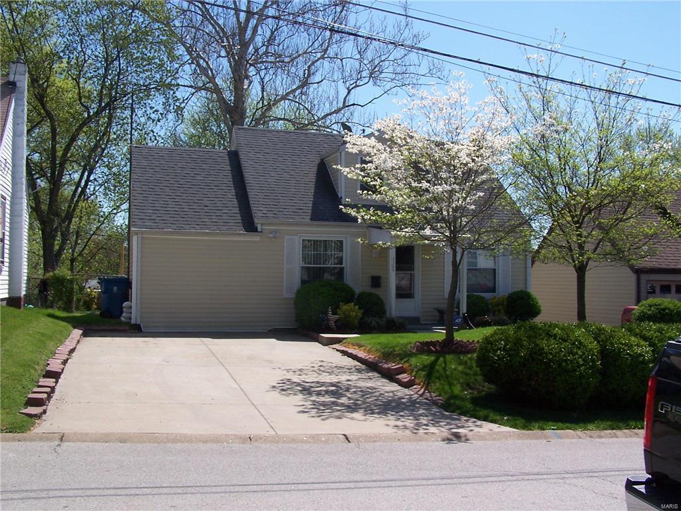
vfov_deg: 37.7
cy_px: 256
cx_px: 340
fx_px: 748
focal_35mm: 38
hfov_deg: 49.0
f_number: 5.6
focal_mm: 6.3
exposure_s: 1/500
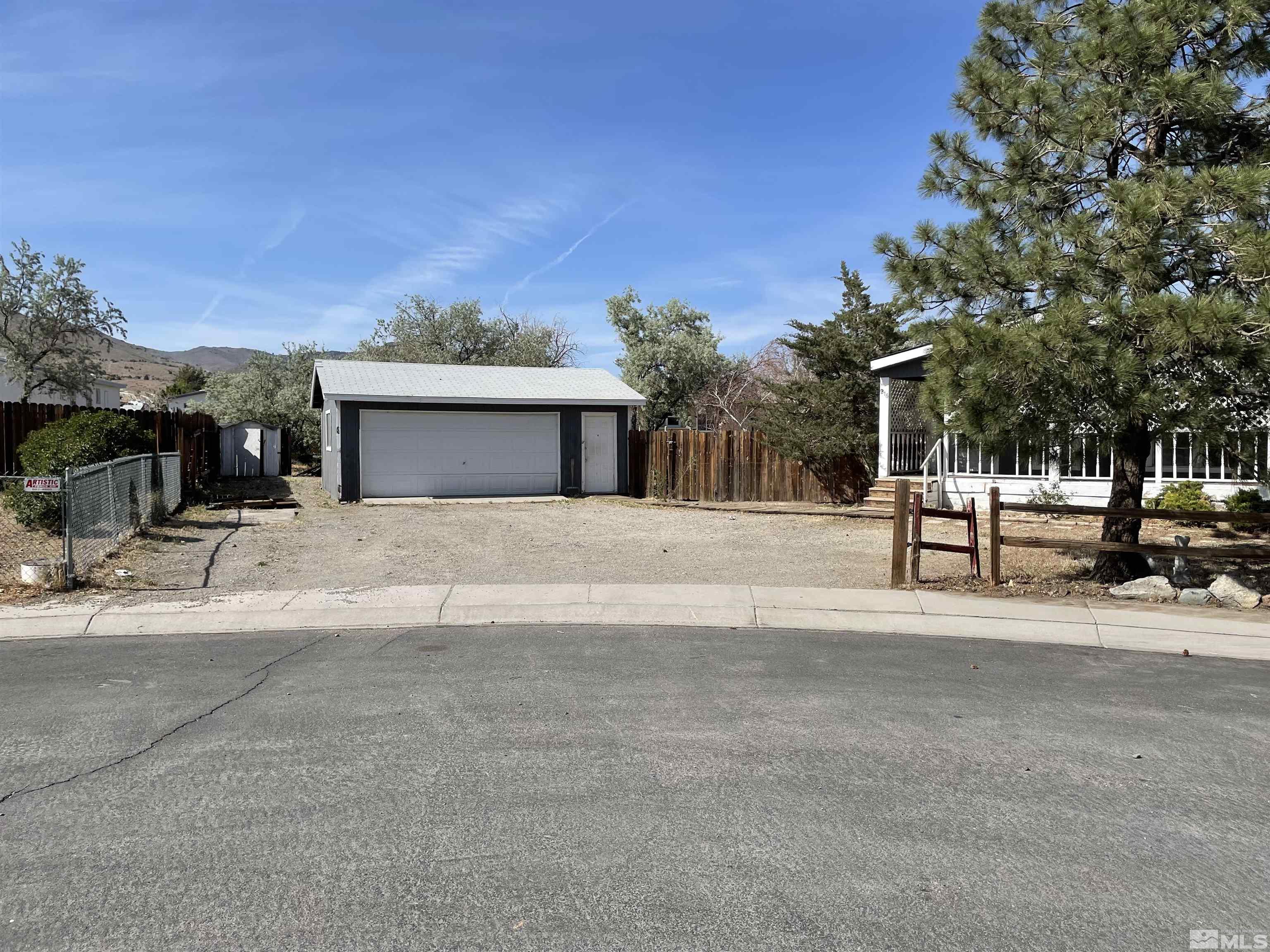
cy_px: 476
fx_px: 954
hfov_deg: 67.3
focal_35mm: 26
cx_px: 635
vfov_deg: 53.1
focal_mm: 4.2
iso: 32
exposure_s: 1/3861
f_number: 1.6
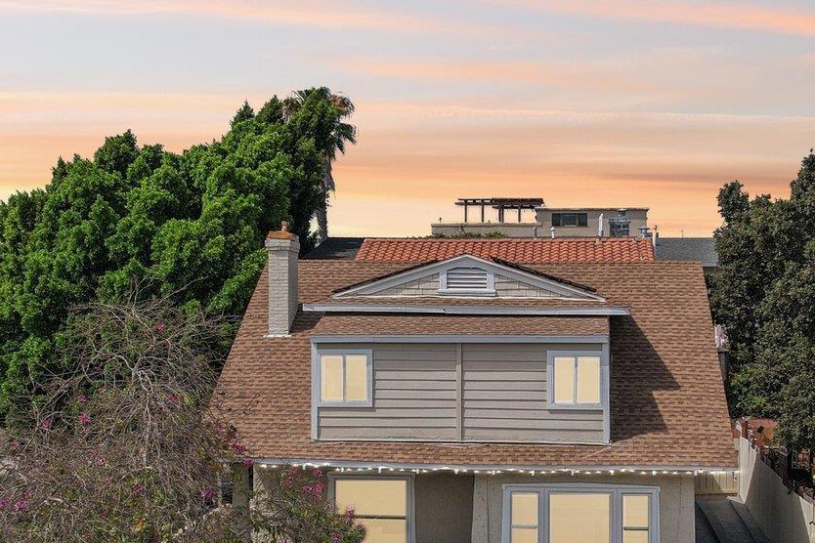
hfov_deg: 36.8
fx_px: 1222
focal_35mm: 54
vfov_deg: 25.0
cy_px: 351
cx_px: 451
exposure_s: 1/2000
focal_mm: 8.38
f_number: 2.8
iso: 100
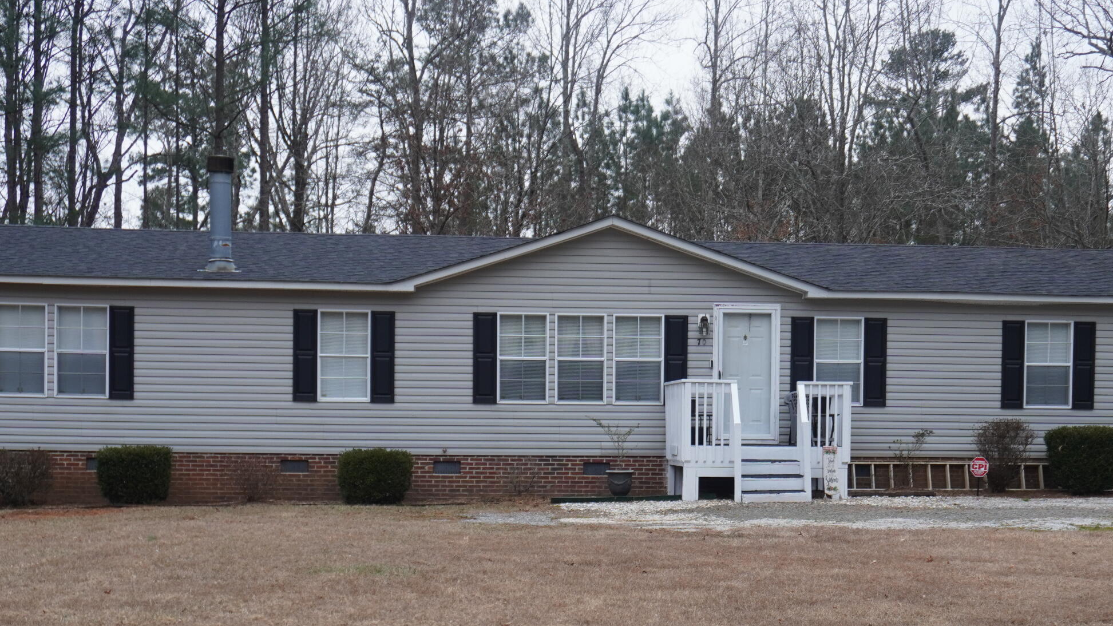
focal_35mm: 63
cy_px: 532
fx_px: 1859
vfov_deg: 18.9
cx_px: 639
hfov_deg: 33.3
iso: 250
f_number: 4.5
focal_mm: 26
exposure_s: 1/160
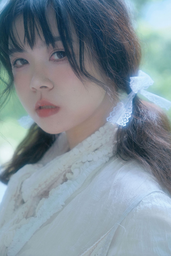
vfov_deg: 27.7
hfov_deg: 18.7
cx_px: 86
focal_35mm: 73
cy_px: 128
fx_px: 520
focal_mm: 48.5
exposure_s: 1/500
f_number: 2.8
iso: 640
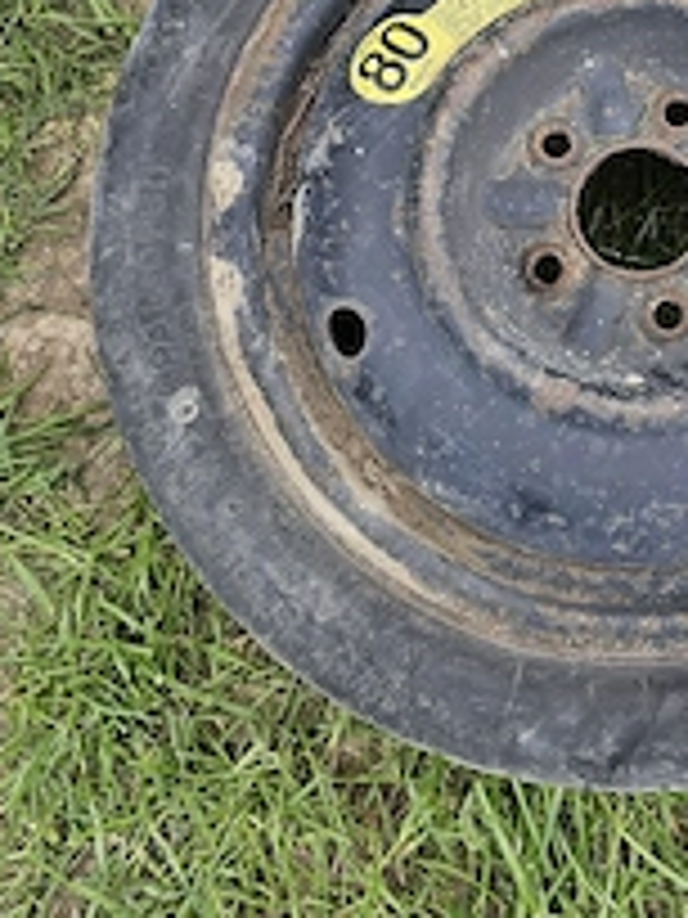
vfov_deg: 40.8
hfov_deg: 30.4
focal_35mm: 45
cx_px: 652
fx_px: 1193
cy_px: 225
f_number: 1.7
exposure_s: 1/101
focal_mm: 6.3
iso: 12
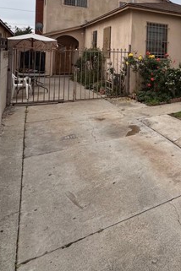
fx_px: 219
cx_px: 187
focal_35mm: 29
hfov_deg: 39.0
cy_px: 55
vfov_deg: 58.8
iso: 50
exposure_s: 1/1449
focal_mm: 2.22
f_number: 2.2
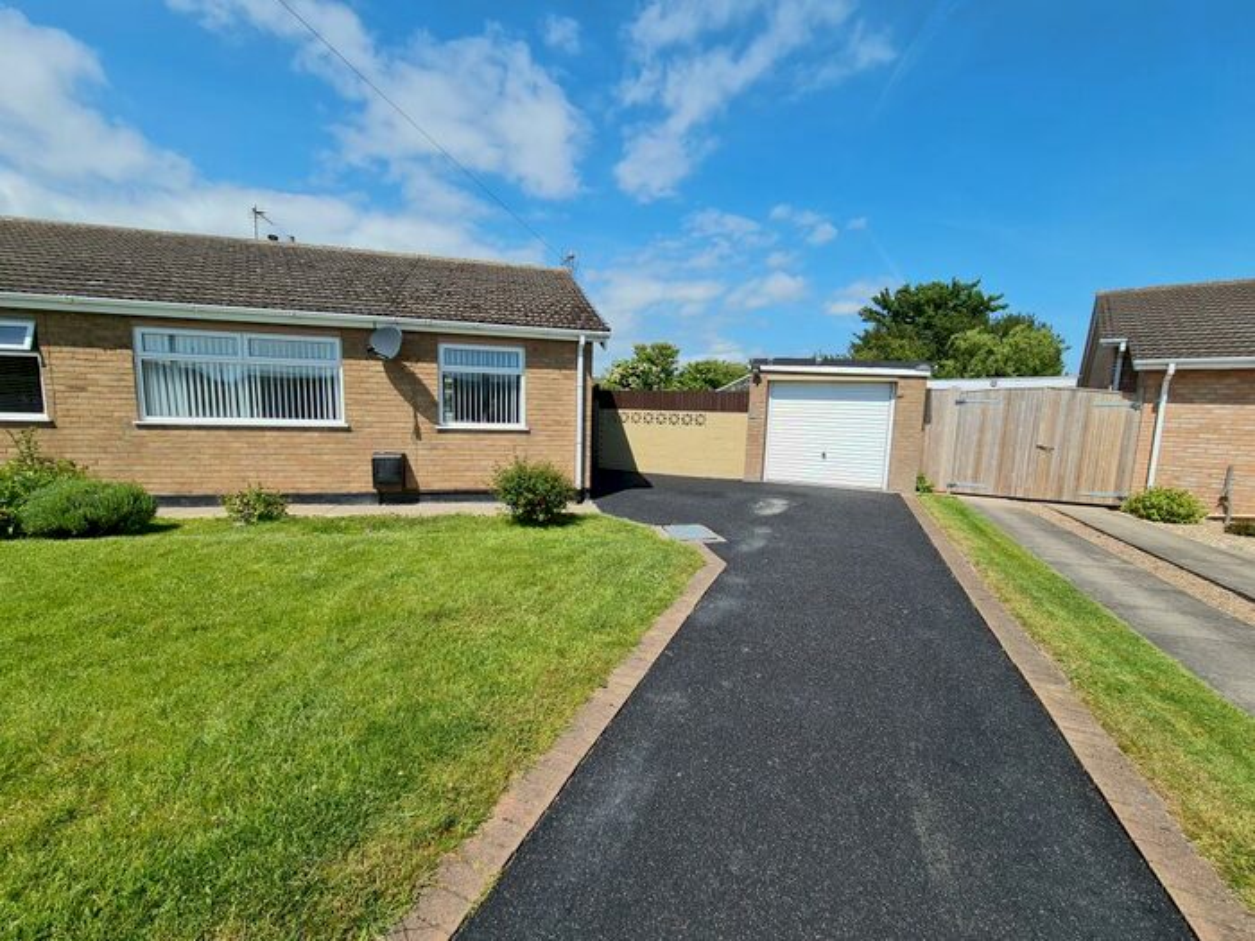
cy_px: 470
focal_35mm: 13
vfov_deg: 89.9
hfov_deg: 106.2
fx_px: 471
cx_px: 628
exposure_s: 1/1932
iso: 64
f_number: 2.2
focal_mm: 2.2
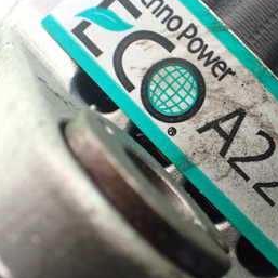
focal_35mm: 62
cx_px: 233
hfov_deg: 27.0
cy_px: 129
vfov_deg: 27.7
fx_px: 563
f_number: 2.3
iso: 800
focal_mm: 5.4
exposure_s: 1/80
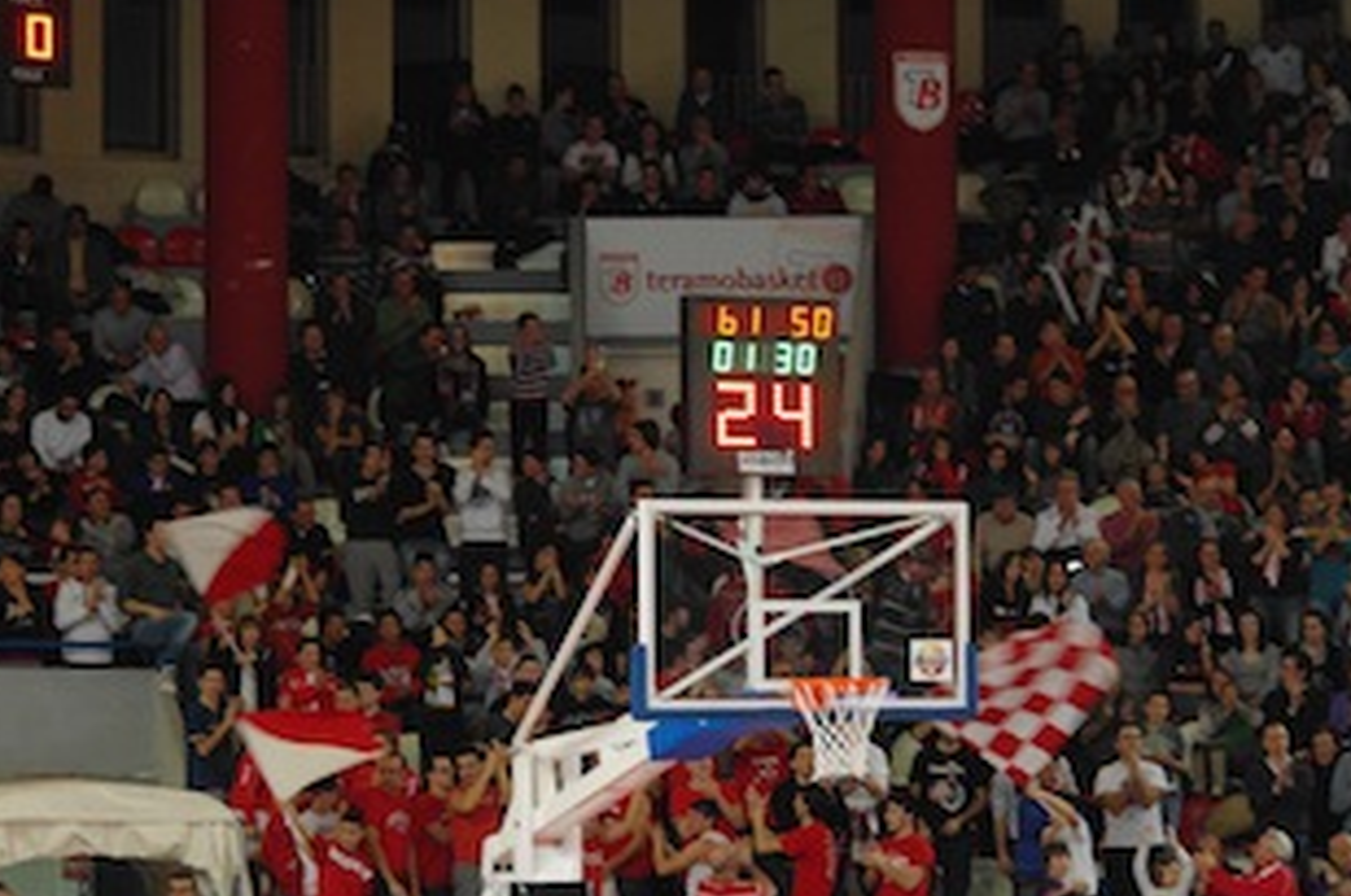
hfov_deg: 13.8
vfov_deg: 9.2
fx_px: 5583
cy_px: 507
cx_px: 700
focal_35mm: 149
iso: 800
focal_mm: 75
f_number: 4.5
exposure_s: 1/50
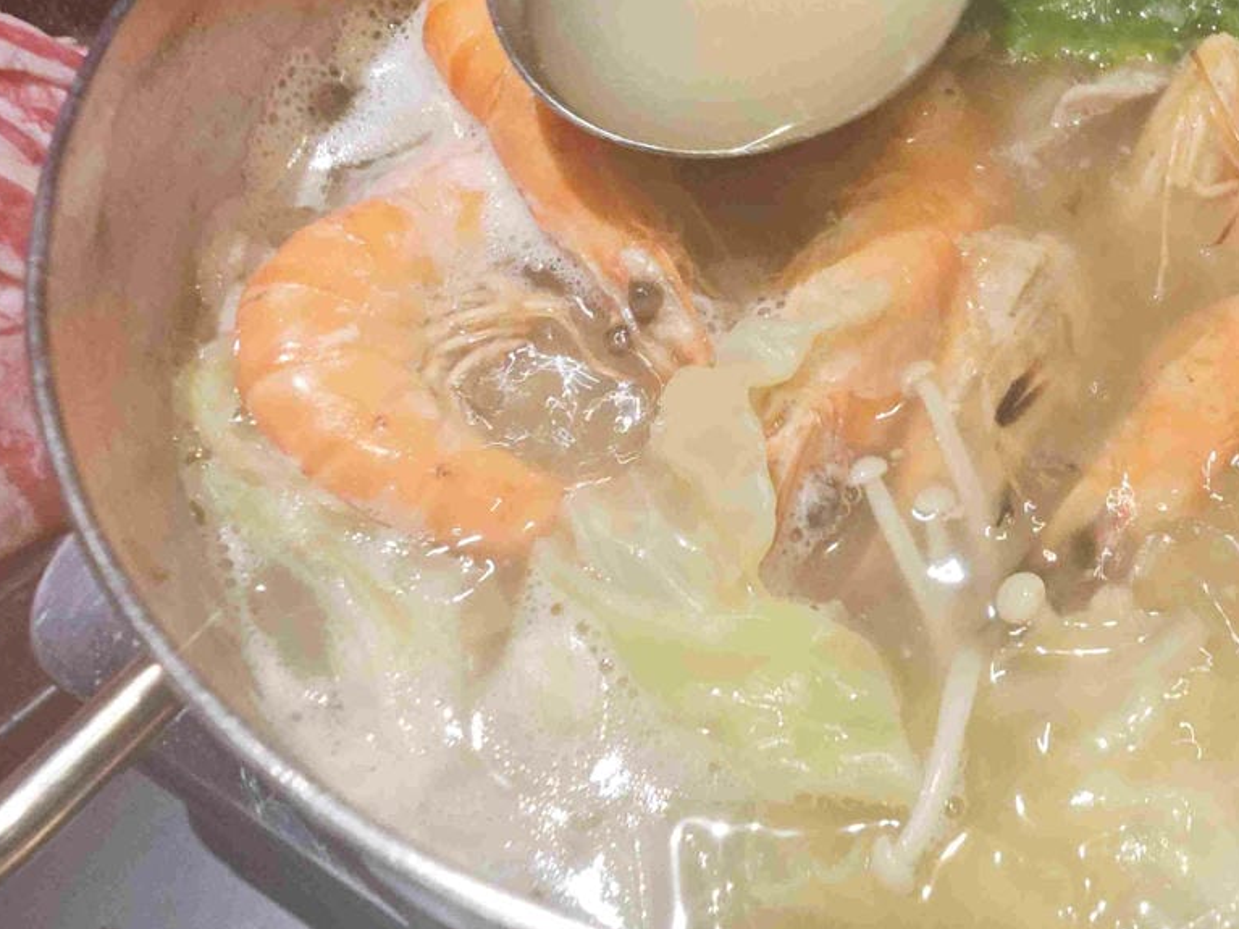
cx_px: 771
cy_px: 208
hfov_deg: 50.9
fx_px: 1288
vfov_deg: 38.4
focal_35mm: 36
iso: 160
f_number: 1.8
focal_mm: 2.03
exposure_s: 1/60
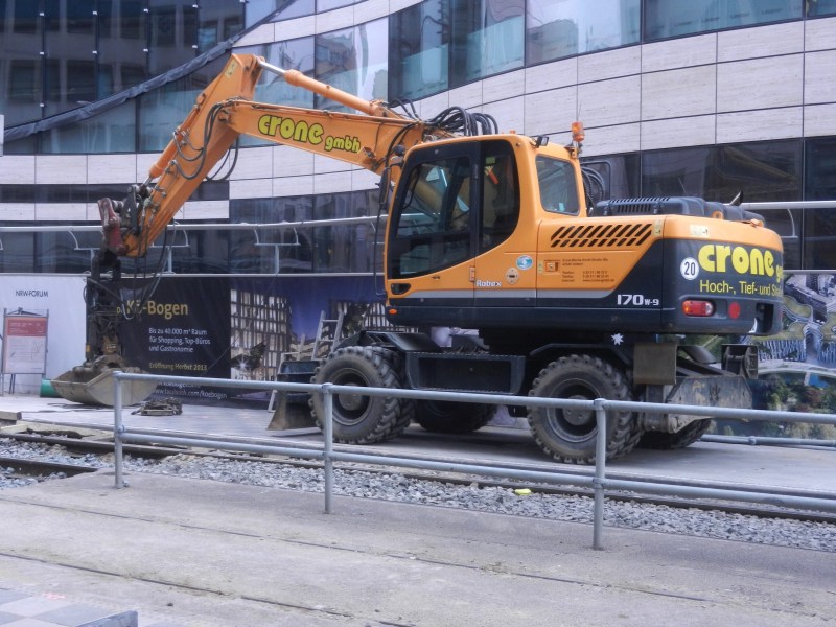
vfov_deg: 27.5
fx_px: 1280
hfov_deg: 36.2
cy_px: 314
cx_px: 418
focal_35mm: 53
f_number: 4.4
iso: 220
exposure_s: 1/30
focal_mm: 9.4
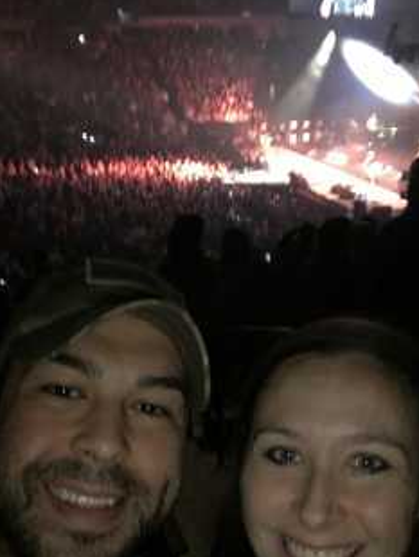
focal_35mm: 40
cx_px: 236
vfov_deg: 46.3
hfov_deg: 36.0
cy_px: 350
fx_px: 645
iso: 250
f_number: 2.2
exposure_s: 1/15
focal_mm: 2.65
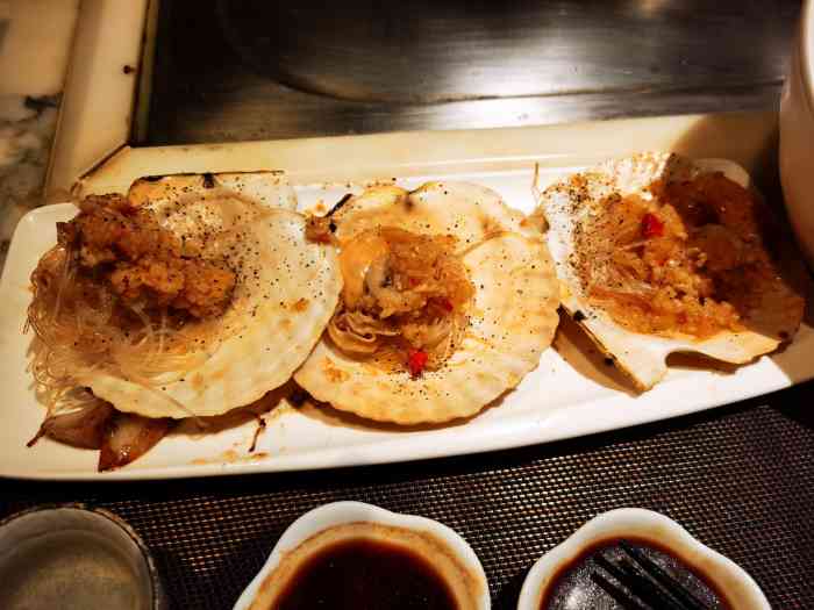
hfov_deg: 65.3
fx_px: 635
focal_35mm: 27
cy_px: 305
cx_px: 407
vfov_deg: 51.4
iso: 125
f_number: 1.6
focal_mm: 5.56
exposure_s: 1/50
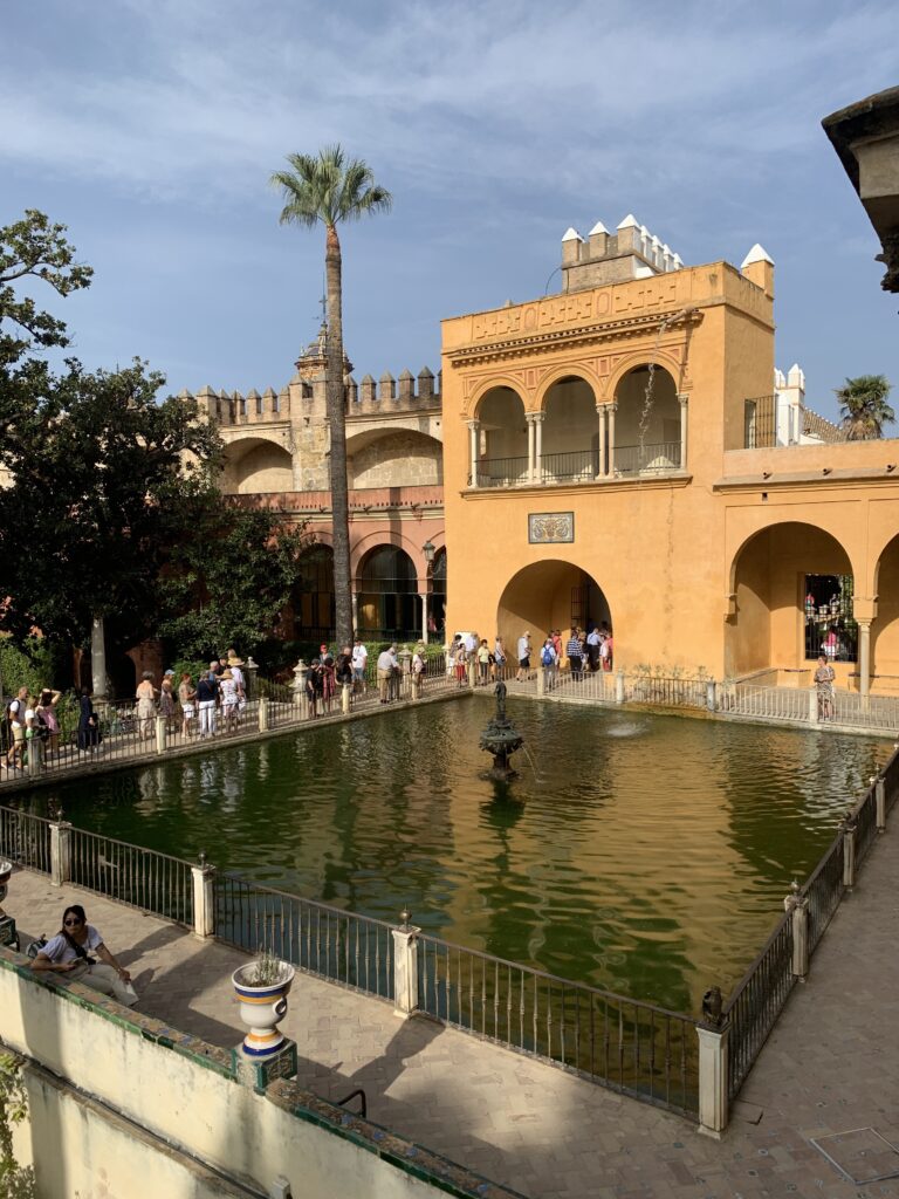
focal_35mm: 26
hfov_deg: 53.1
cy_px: 600
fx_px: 900
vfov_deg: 67.3
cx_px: 450
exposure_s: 1/2421
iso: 25
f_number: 1.8
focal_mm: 4.25
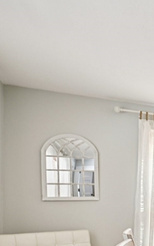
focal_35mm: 44
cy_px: 206
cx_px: 273
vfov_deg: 42.7
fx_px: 296
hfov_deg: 20.8
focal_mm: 16
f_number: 8
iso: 400
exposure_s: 1/25
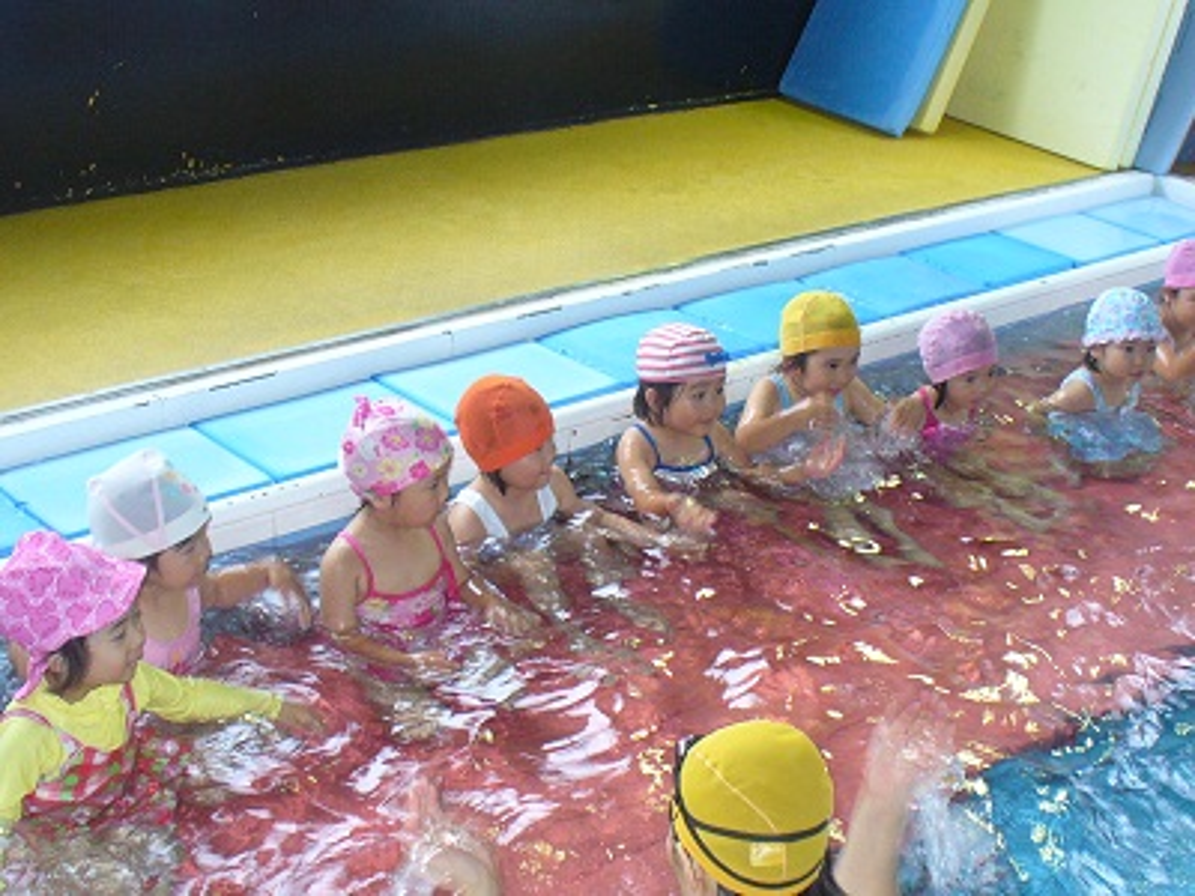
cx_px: 598
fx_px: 1726
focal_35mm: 50
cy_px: 448
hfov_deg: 38.2
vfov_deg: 29.1
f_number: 2.8
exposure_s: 1/30
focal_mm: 6.1
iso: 160
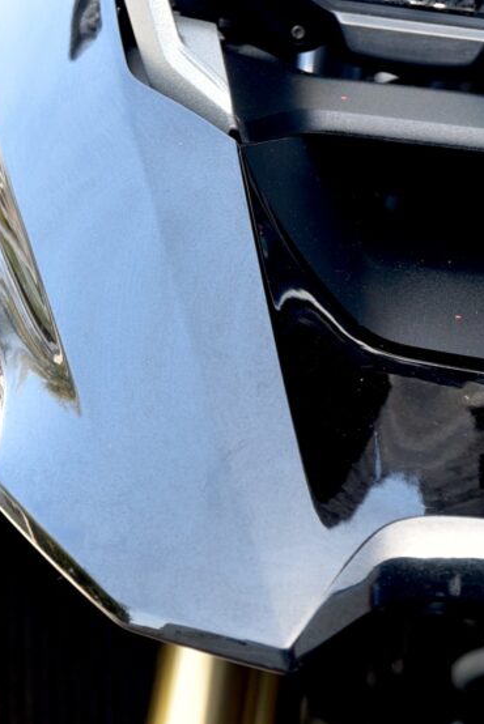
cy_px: 397
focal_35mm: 231
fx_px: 4652
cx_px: 580
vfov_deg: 8.9
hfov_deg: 5.9
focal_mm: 50
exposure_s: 1/60
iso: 100
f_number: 3.5
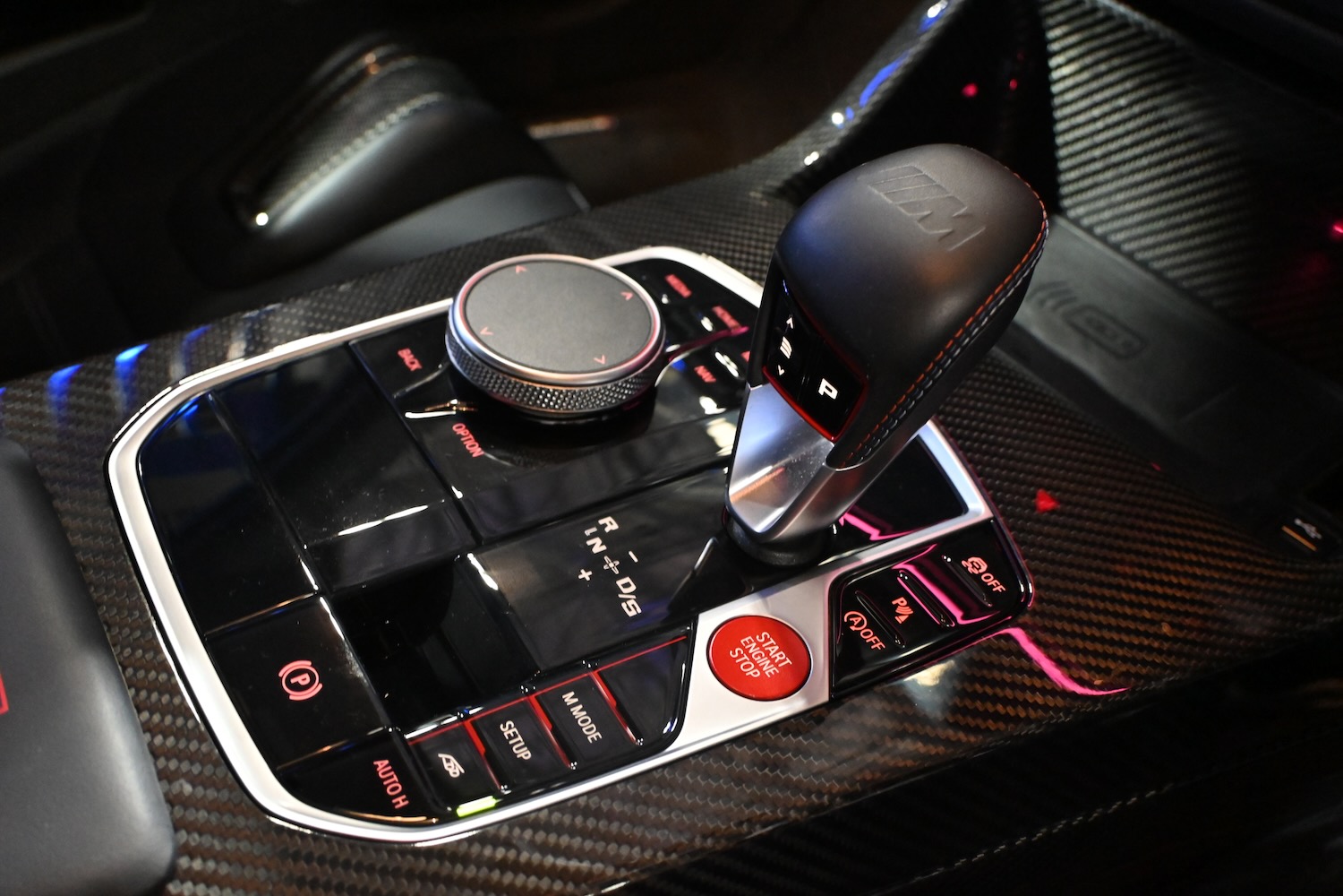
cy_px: 448
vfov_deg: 40.0
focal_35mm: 33
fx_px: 1231
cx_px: 672
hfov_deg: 57.2
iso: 4000
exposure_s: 1/40
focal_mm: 22
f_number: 5
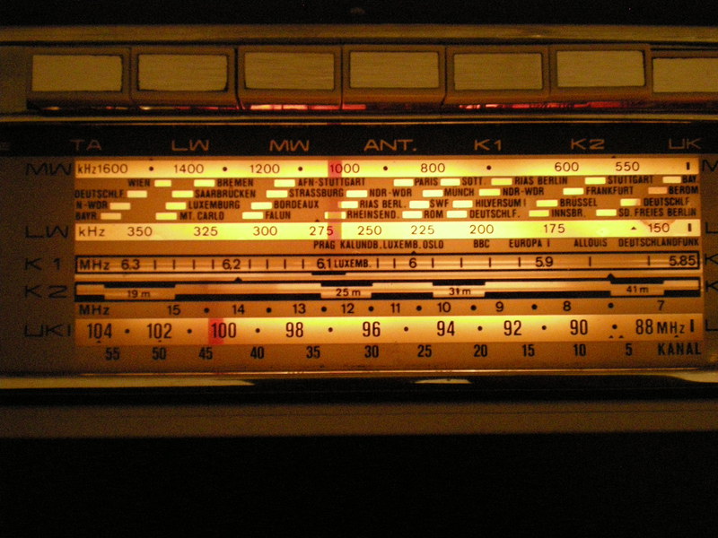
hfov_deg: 42.9
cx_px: 359
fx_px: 913
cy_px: 269
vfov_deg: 32.9
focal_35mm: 44
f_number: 3.5
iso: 800
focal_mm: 7.4
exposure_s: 1/5.8
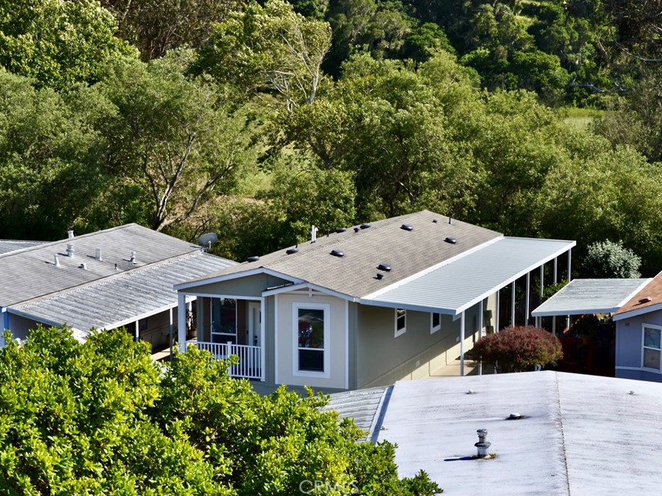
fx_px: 1731
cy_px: 247
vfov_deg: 16.3
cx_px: 359
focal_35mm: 91
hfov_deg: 21.6
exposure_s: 1/250
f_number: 8
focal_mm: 55
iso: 100
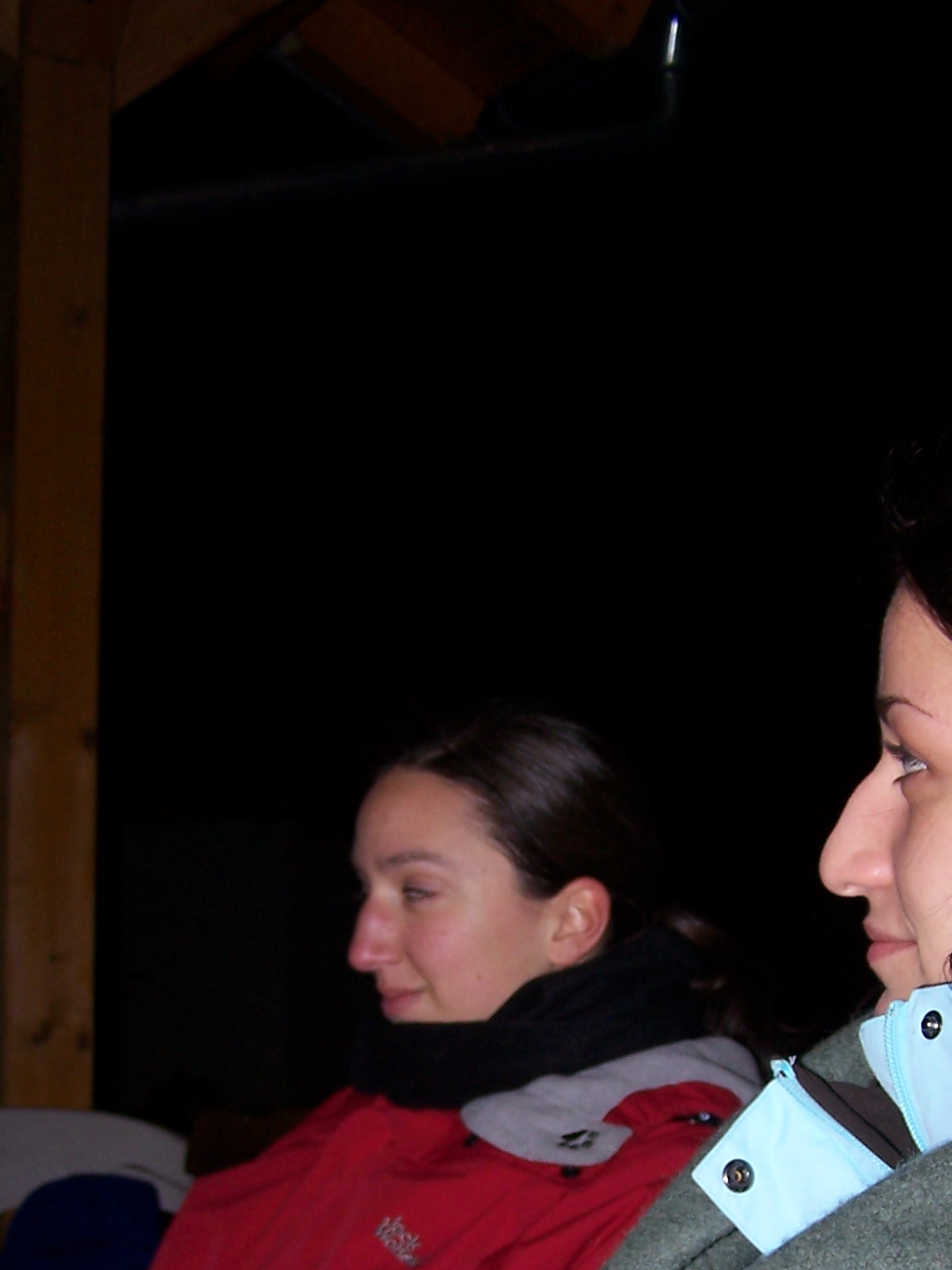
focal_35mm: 64
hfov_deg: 22.9
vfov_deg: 29.4
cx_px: 529
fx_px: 2347
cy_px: 1063
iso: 80
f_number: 2.8
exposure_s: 1/60
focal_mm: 6.3
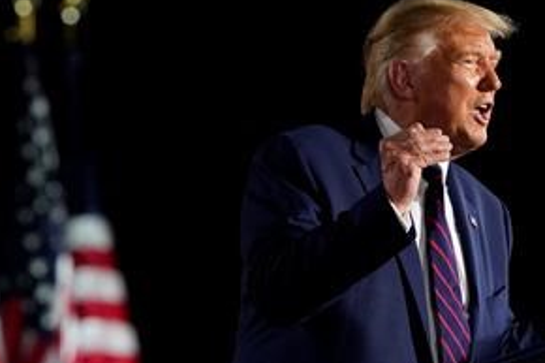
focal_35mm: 896
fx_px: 13556
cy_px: 166
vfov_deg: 1.5
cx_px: 160
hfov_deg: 2.3
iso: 6400
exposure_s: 1/400
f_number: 5
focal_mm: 400
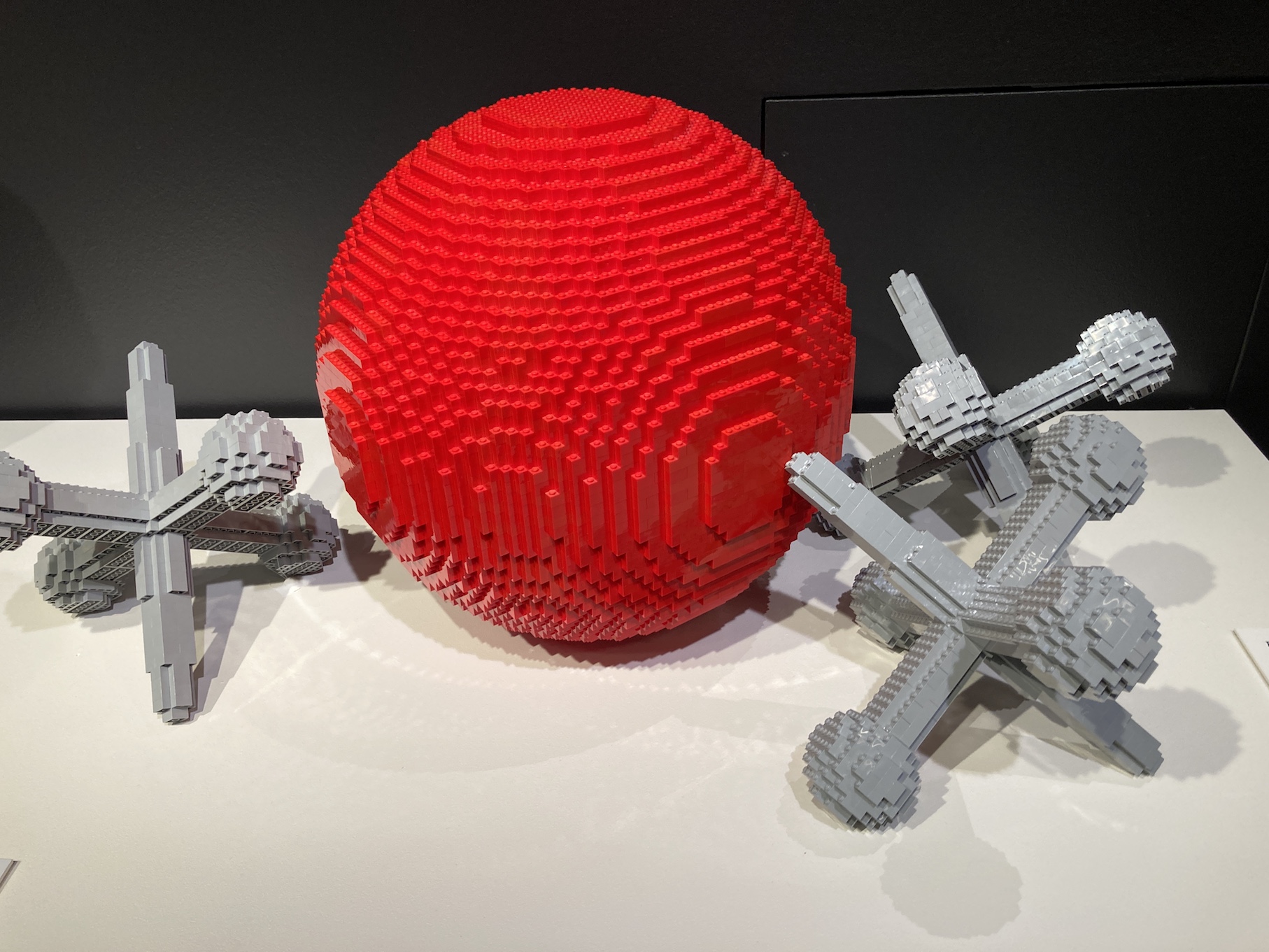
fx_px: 1027
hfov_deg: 63.4
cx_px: 634
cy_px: 476
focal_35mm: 28
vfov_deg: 49.8
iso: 50
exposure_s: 1/60
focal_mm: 3.99
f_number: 1.8
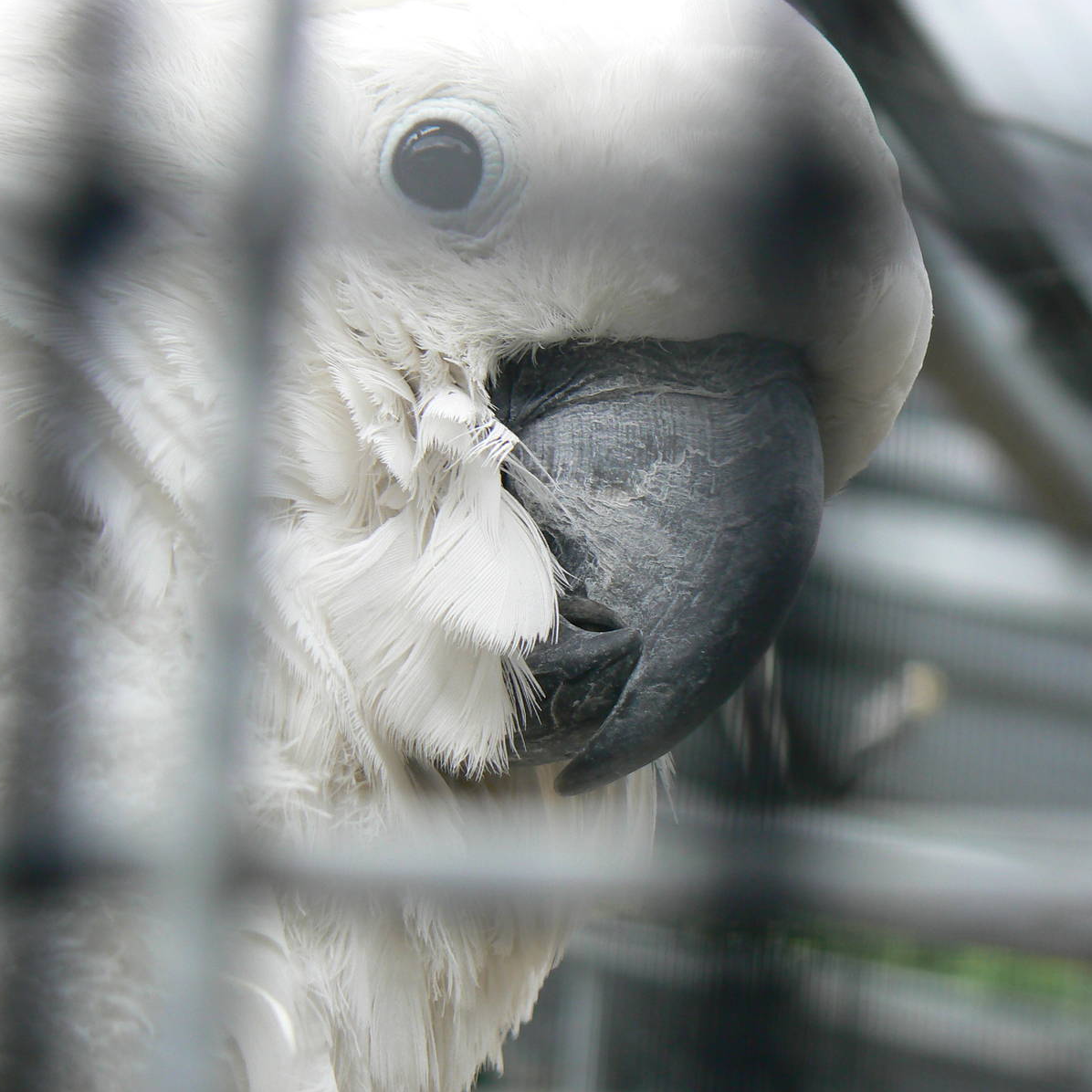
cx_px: 555
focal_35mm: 123
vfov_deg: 14.2
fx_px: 4390
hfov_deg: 14.2
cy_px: 546
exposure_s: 1/125
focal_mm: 17.3
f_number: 4.5
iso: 100
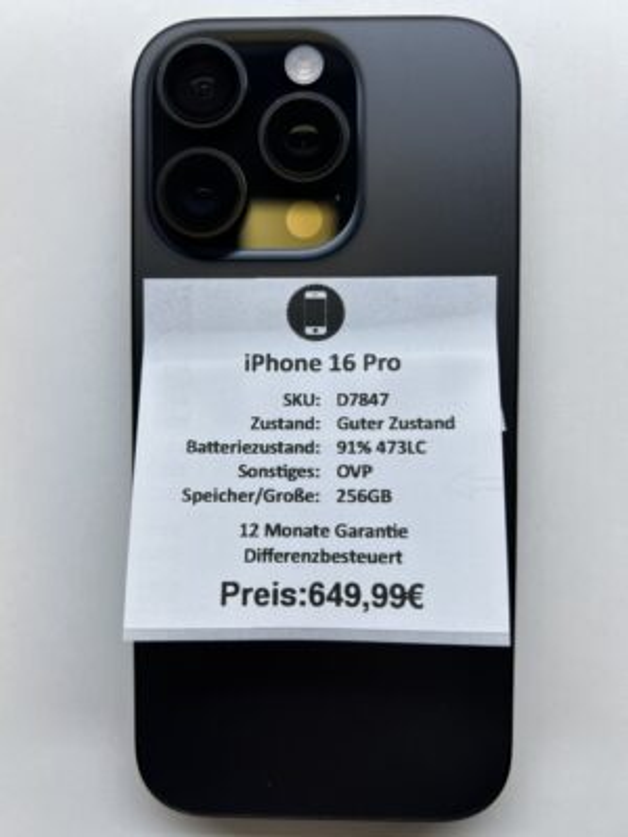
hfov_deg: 53.1
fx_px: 629
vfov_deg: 67.3
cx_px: 314
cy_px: 418
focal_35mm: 26
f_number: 1.5
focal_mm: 5.7
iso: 40
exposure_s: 1/279
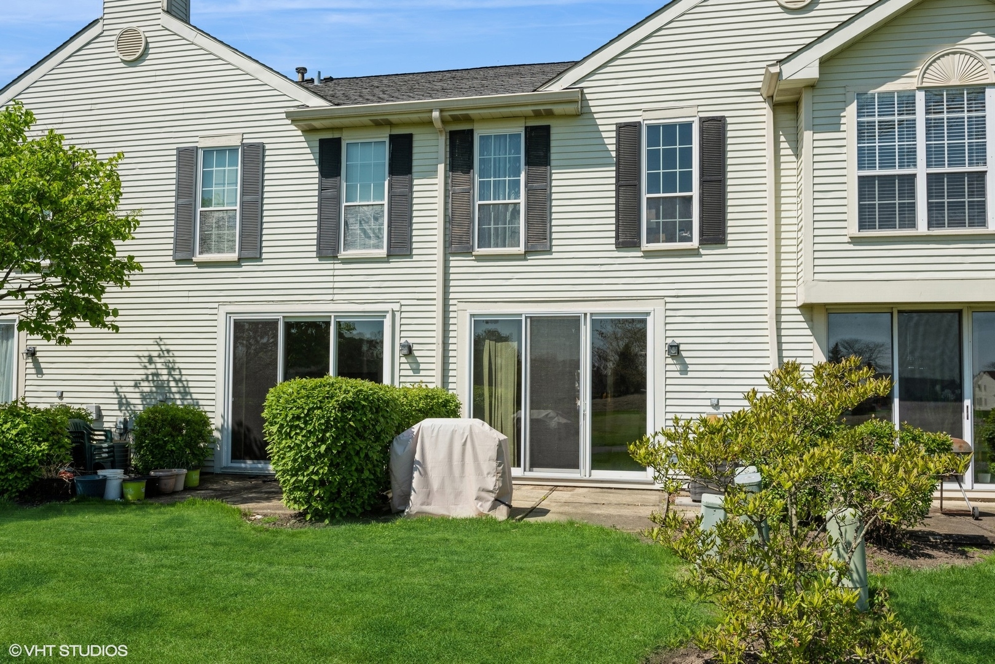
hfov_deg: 65.5
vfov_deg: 46.4
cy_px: 332
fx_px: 774
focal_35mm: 28
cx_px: 498
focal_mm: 28
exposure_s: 1/1000
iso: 400
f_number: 8
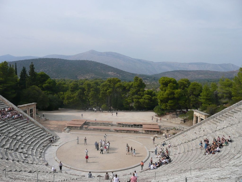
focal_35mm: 28
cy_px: 91
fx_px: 196
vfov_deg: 49.7
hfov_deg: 63.4
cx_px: 121
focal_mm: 4.6
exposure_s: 1/250
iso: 100
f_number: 8
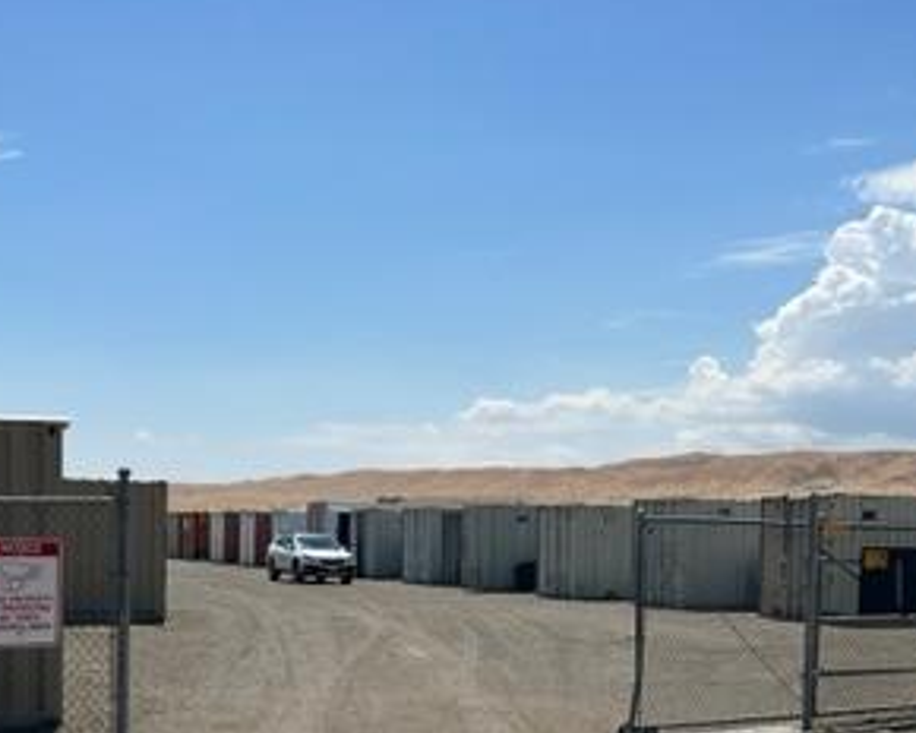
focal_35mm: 56
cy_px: 585
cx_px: 509
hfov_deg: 33.5
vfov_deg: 26.6
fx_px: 1518
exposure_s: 1/9434
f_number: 1.5
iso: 50
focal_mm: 5.7
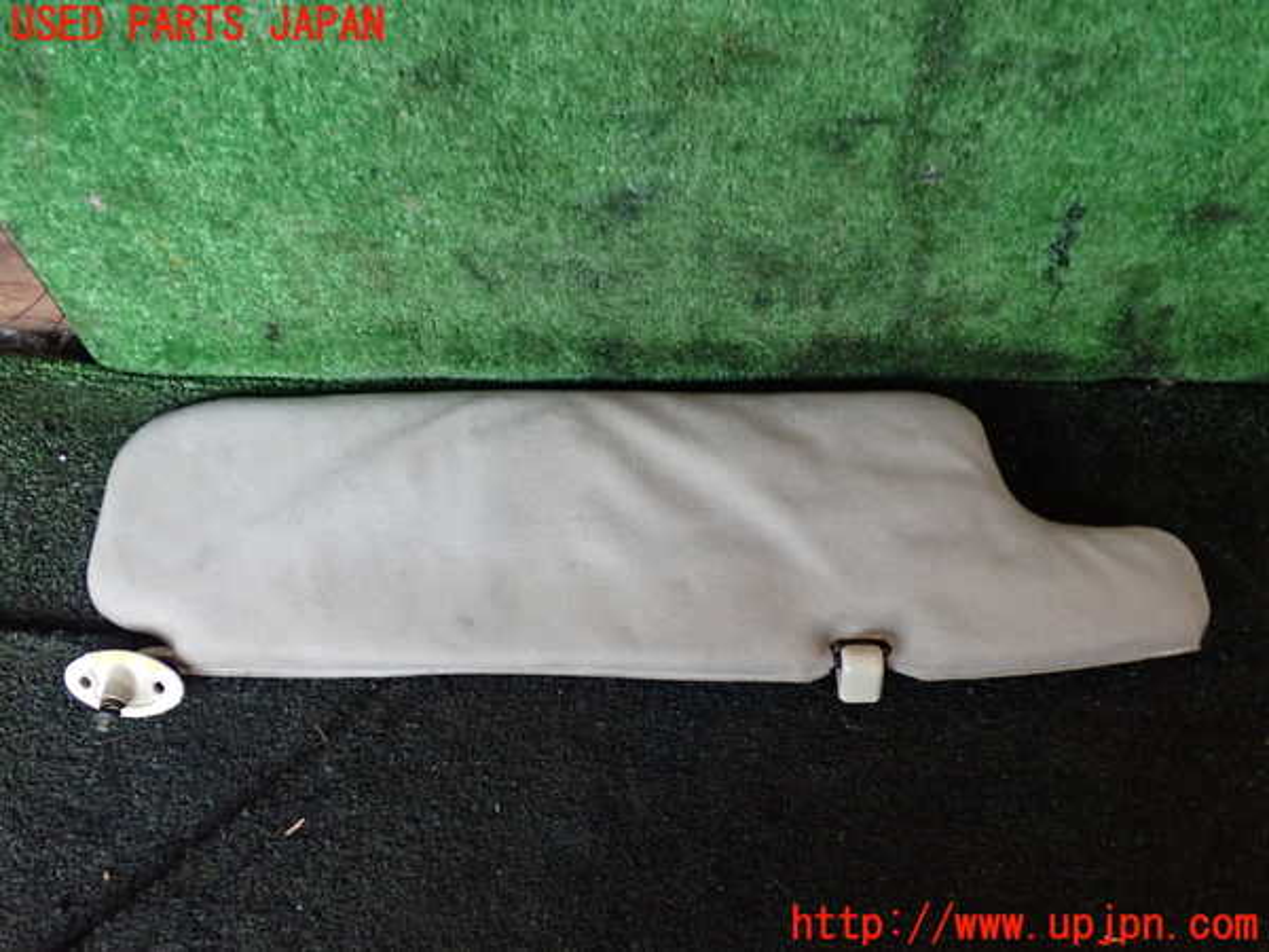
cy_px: 476
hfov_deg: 60.0
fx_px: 1100
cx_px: 634
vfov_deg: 46.8
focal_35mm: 30
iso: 640
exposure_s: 1/30
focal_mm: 5.4
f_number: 2.3
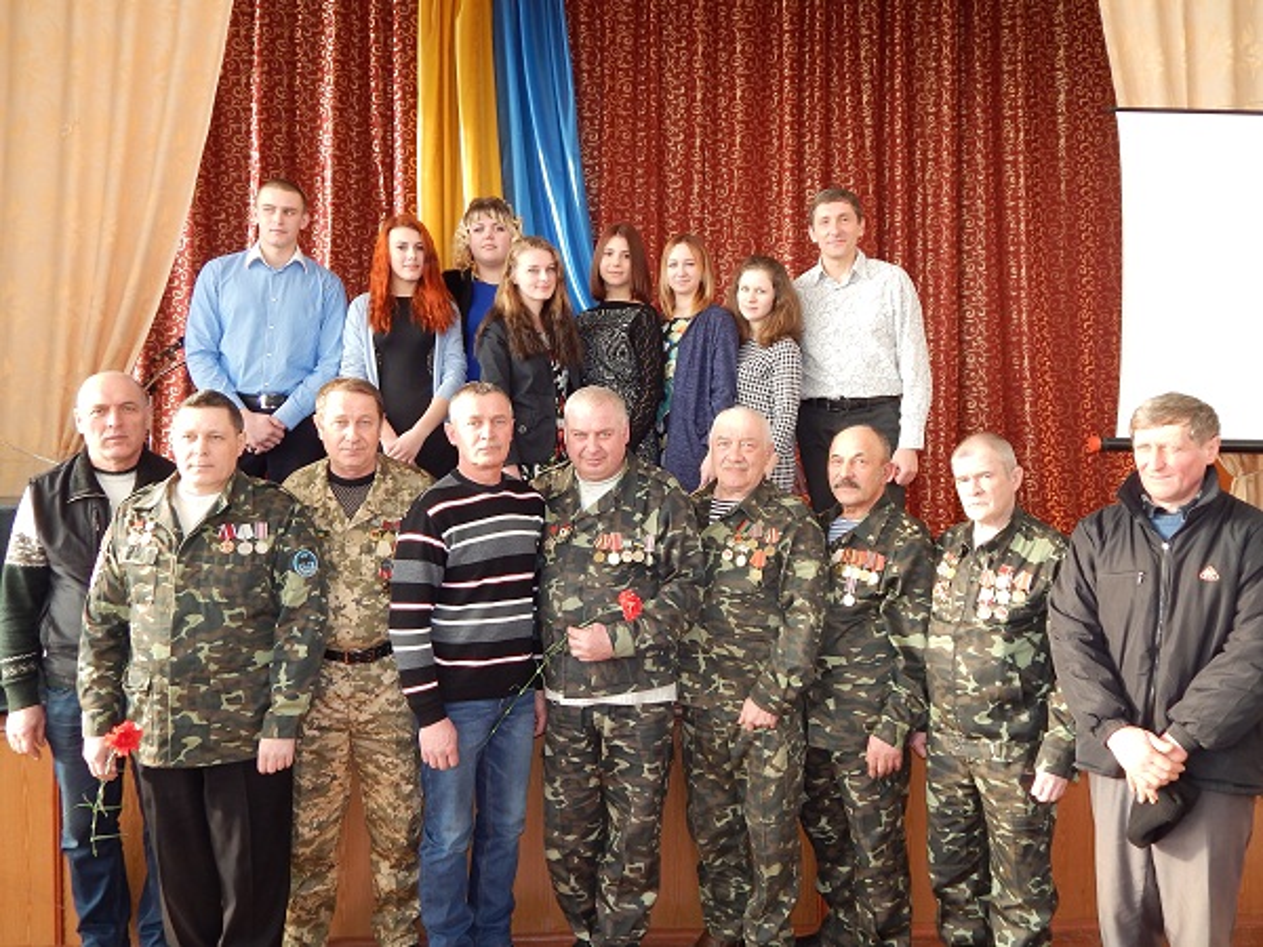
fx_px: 1022
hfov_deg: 63.4
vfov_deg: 49.7
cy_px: 474
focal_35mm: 28
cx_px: 632
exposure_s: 1/50
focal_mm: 5.1
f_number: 3.2
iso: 125
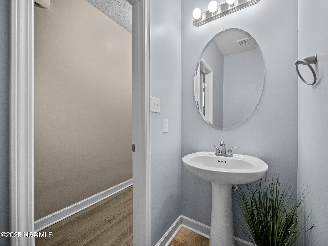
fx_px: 133
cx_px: 164
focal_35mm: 14
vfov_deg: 85.7
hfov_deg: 102.1
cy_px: 123
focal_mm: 7
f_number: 4
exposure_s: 1/10
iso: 400
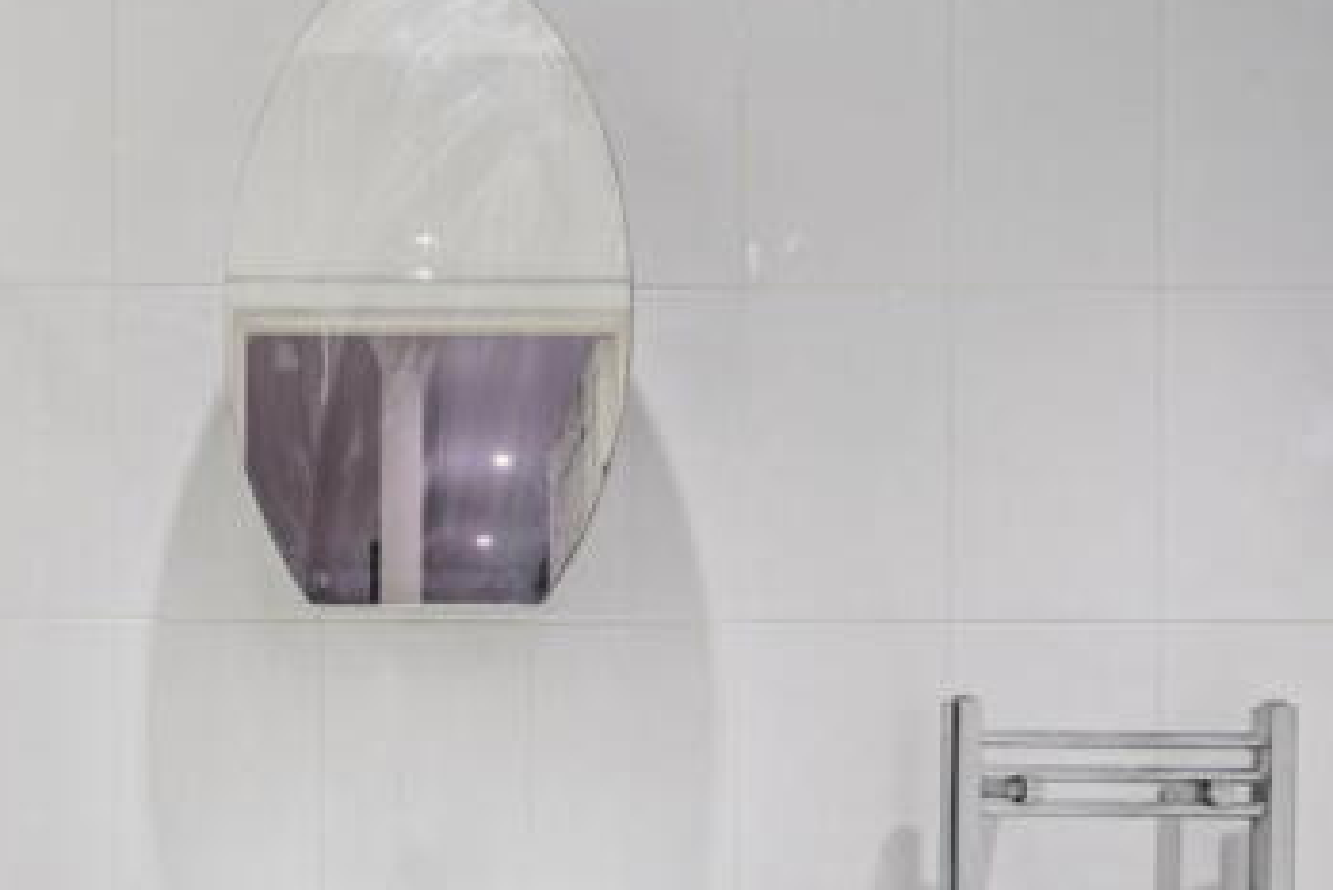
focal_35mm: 30
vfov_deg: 40.2
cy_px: 812
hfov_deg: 60.0
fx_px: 1111
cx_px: 414
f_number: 8
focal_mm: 16
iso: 320
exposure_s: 1/15
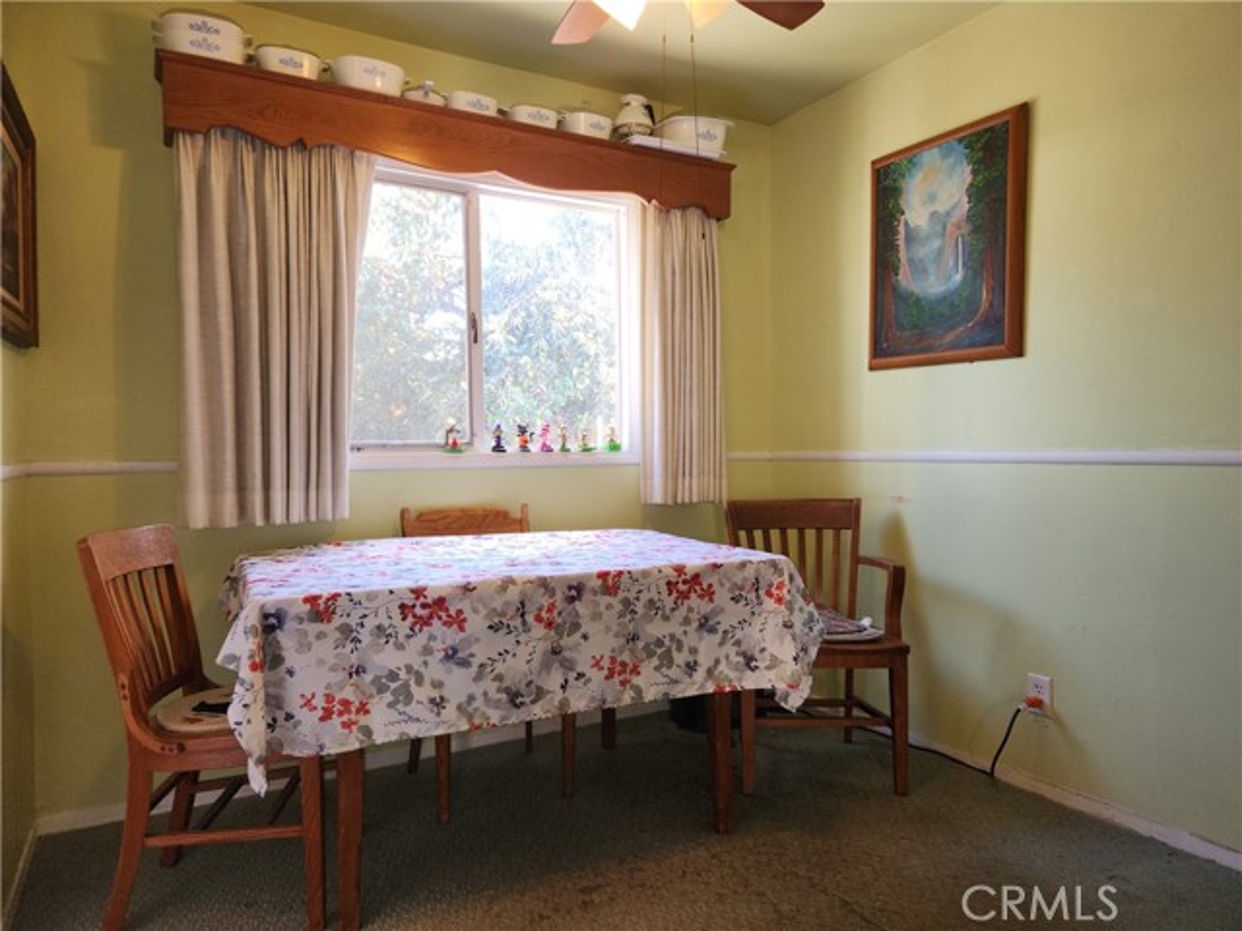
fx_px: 825
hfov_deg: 73.9
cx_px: 621
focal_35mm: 23
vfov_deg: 58.9
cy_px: 466
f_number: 1.8
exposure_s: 1/60
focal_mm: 5.4
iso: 40
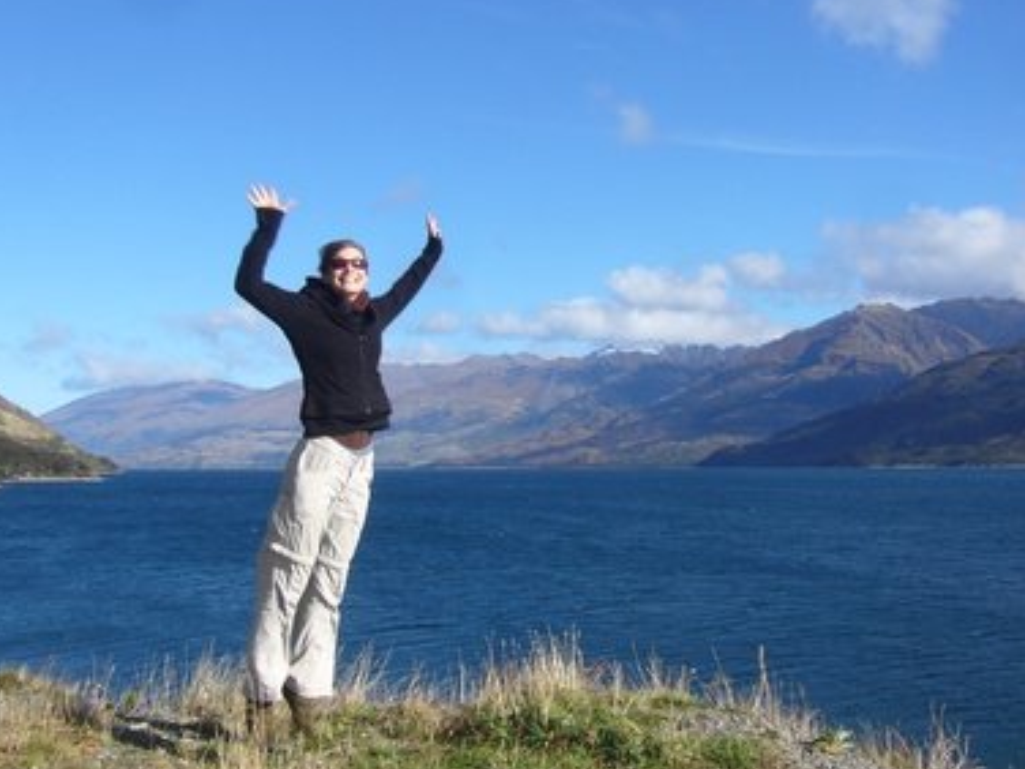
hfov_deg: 45.8
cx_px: 540
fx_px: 1214
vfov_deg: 35.1
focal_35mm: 41
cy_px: 346
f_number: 5.6
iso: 80
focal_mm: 5.8
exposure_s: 1/250
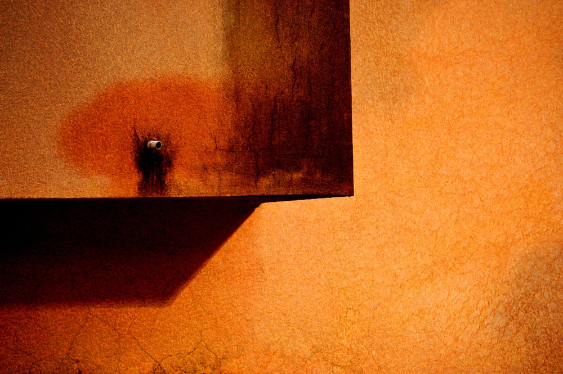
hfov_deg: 11.0
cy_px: 187
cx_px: 282
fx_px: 2930
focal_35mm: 188
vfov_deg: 7.3
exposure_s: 1/640
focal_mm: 125
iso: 400
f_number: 5.6
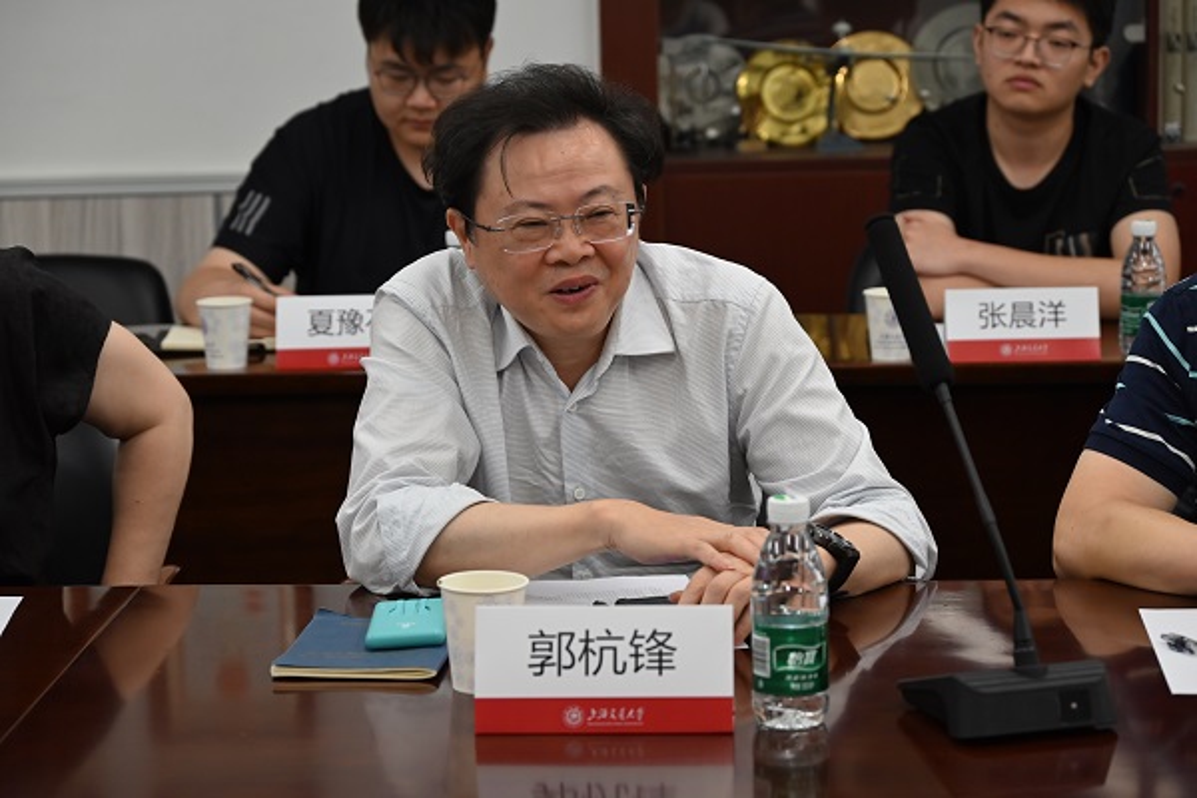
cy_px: 399
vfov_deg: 14.6
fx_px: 3125
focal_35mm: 94
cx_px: 598
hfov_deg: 21.7
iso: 1400
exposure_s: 1/125
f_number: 6.3
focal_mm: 94
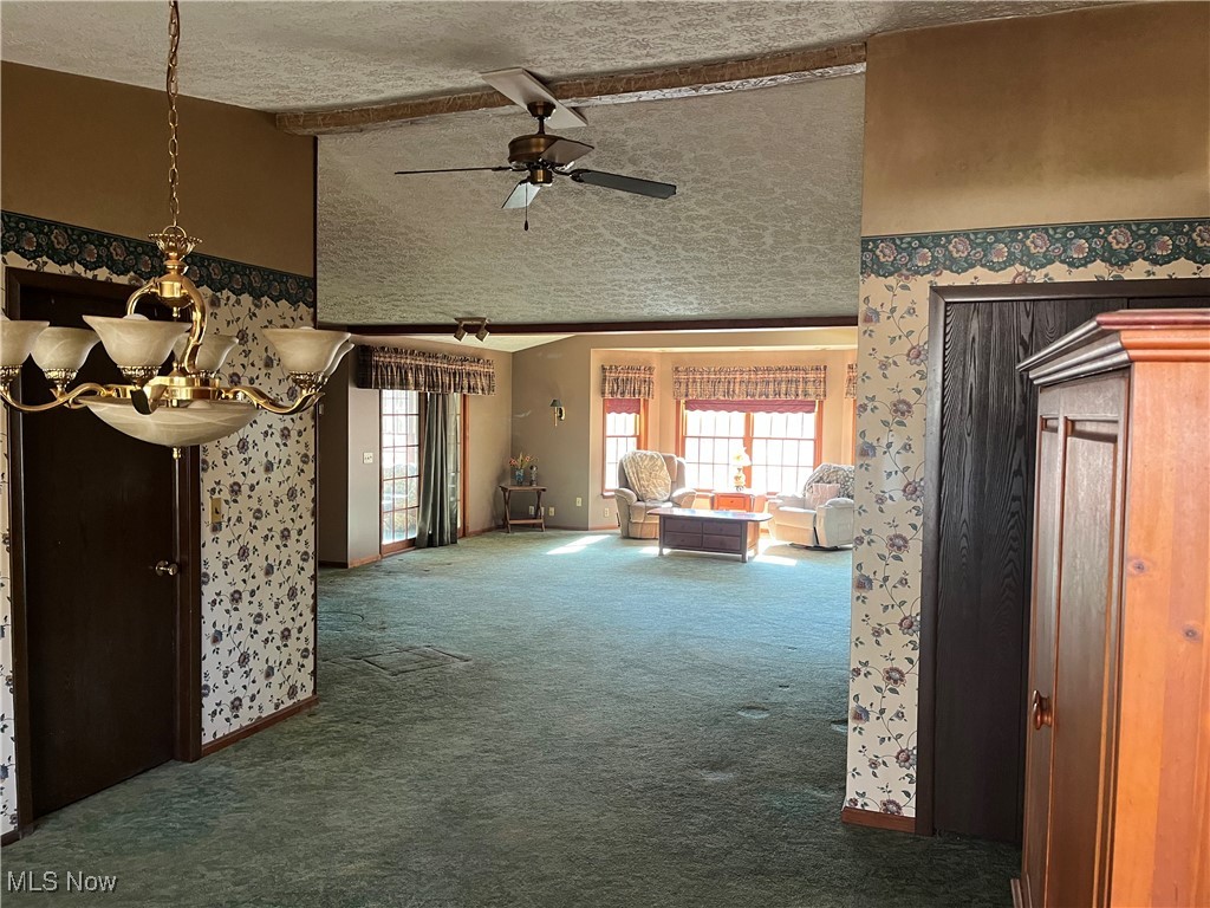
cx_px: 605
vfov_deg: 53.1
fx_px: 909
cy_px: 454
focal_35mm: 26
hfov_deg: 67.3
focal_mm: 5.1
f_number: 1.6
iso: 320
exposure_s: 1/60
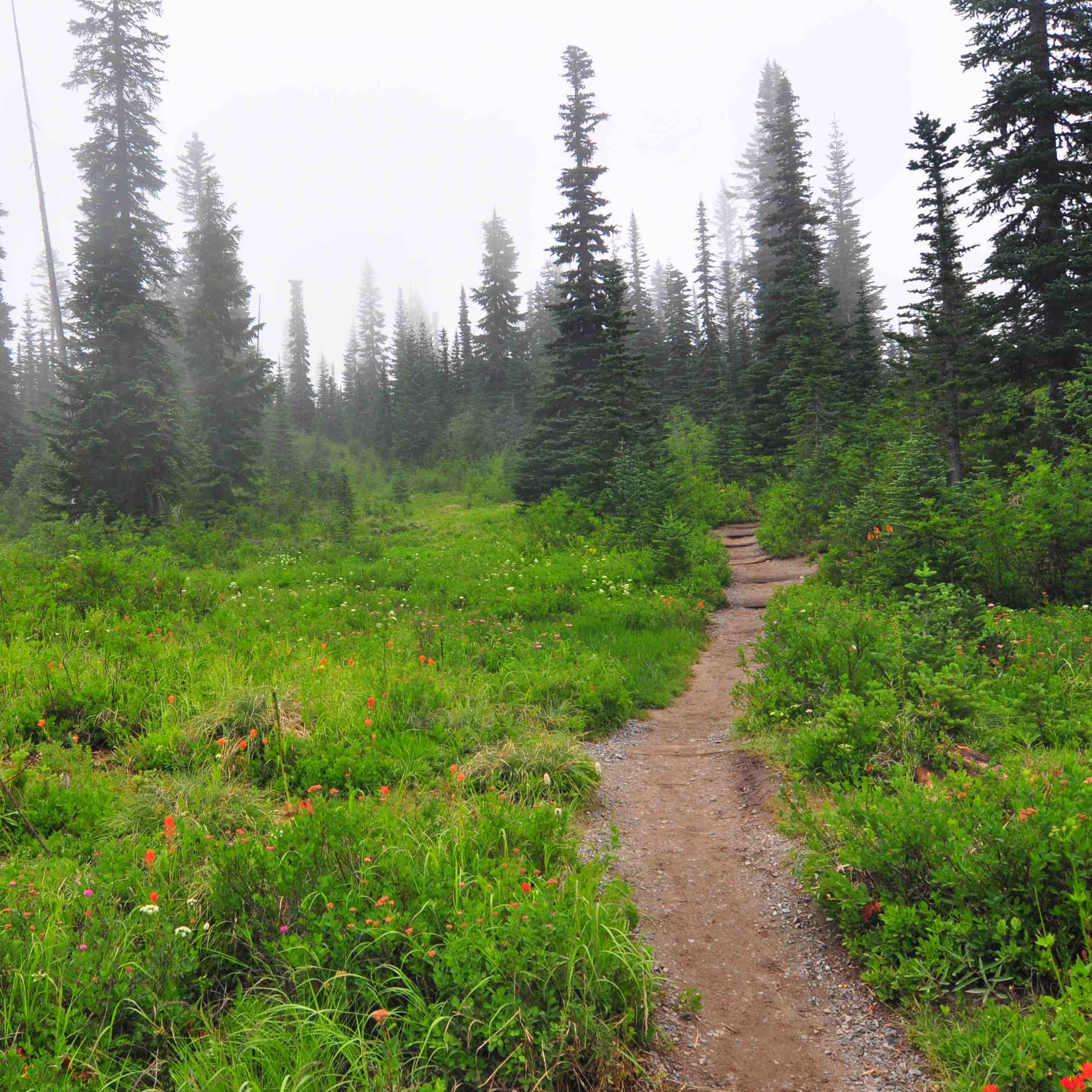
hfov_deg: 55.0
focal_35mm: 29
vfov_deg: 55.6
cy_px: 541
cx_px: 410
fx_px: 1035
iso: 200
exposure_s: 1/60
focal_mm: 14
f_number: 7.1
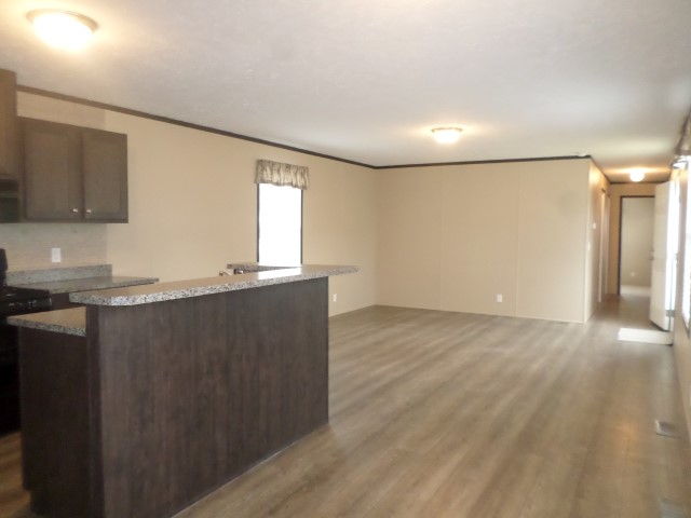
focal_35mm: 25
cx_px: 346
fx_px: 499
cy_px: 259
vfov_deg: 54.9
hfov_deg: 69.4
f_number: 2.5
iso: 400
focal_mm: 4.5
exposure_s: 1/30
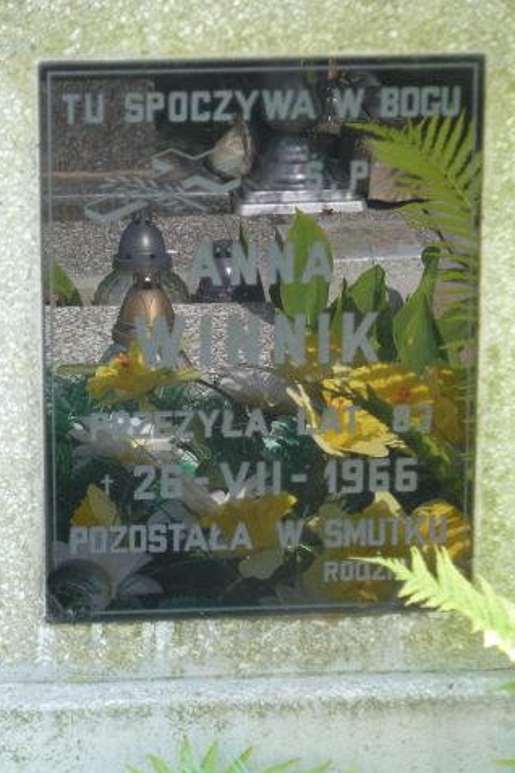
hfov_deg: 7.8
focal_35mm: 177
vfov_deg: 11.6
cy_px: 386
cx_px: 269
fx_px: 3798
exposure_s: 1/125
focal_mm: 27.8
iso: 320
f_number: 4.5
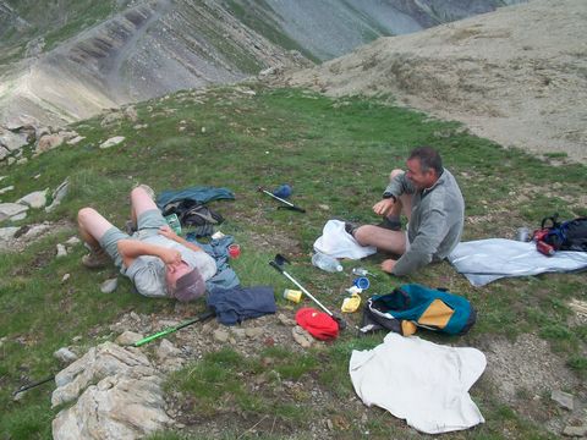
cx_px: 294
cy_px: 220
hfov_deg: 54.0
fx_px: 577
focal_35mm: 34
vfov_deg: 41.8
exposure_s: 1/320
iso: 80
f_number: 5.5
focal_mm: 5.7
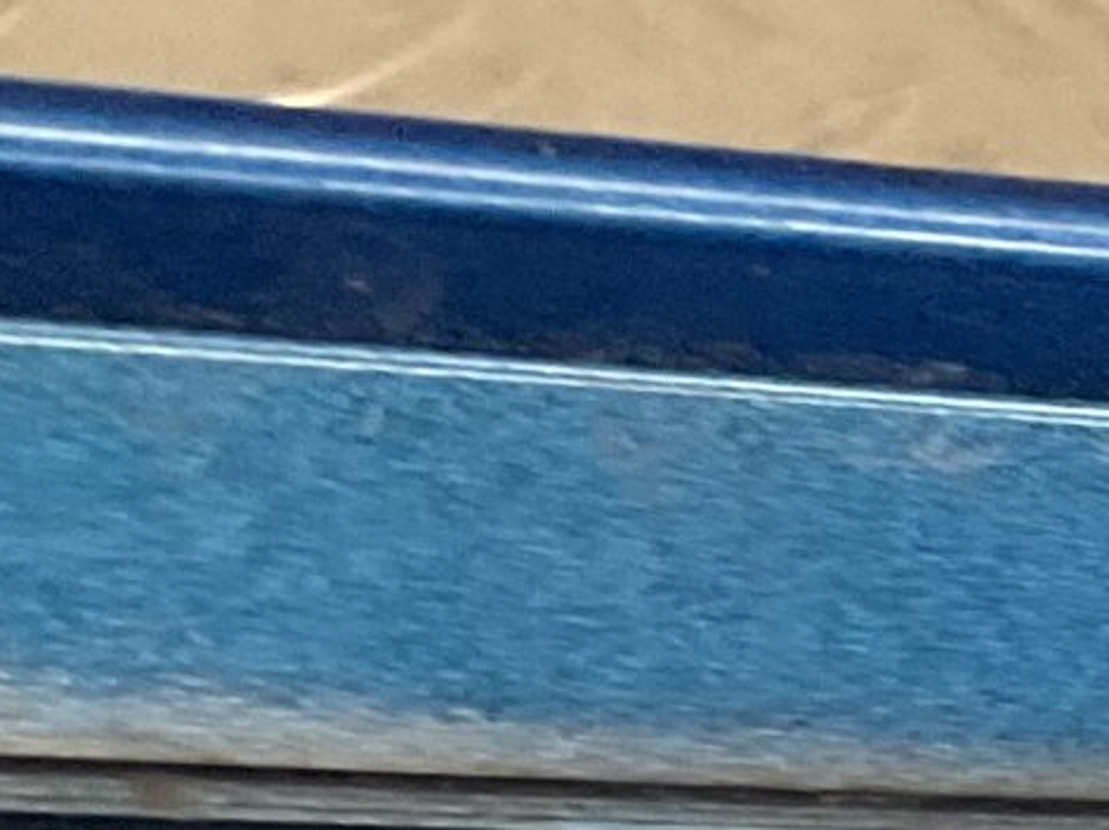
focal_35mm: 158
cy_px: 1726
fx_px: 5059
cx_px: 1600
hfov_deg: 12.0
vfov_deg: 8.8
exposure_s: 1/60
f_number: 1.8
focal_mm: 3
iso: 64
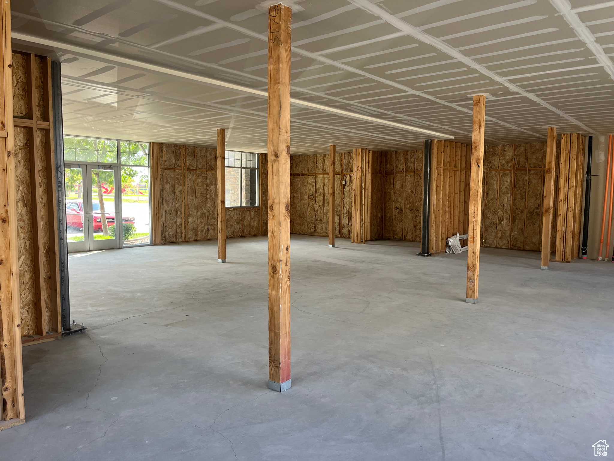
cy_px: 230
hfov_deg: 67.3
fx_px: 461
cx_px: 307
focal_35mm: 26
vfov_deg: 53.1
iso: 50
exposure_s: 1/121
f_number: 1.6
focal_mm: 5.1
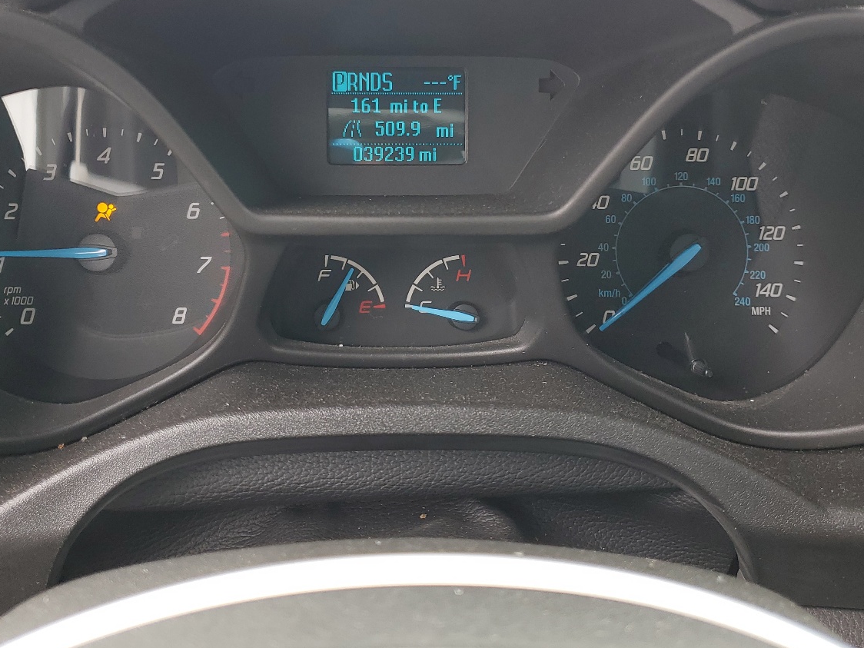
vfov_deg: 38.1
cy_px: 204
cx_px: 388
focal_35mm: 37
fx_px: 924
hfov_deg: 50.1
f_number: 1.5
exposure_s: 1/147
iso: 50
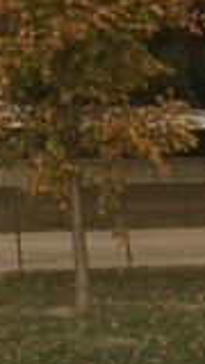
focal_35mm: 126
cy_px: -23
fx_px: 1218
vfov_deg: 16.6
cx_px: -235
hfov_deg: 8.9
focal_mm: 4.15
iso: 32
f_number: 2.2
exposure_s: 1/30
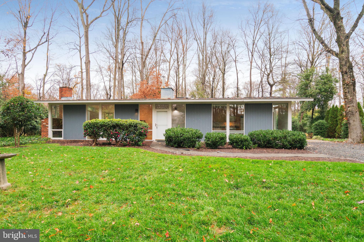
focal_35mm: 19
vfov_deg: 64.6
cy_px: 121
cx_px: 182
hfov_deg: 86.9
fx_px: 192
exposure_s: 1/60
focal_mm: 19
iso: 1250
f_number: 8
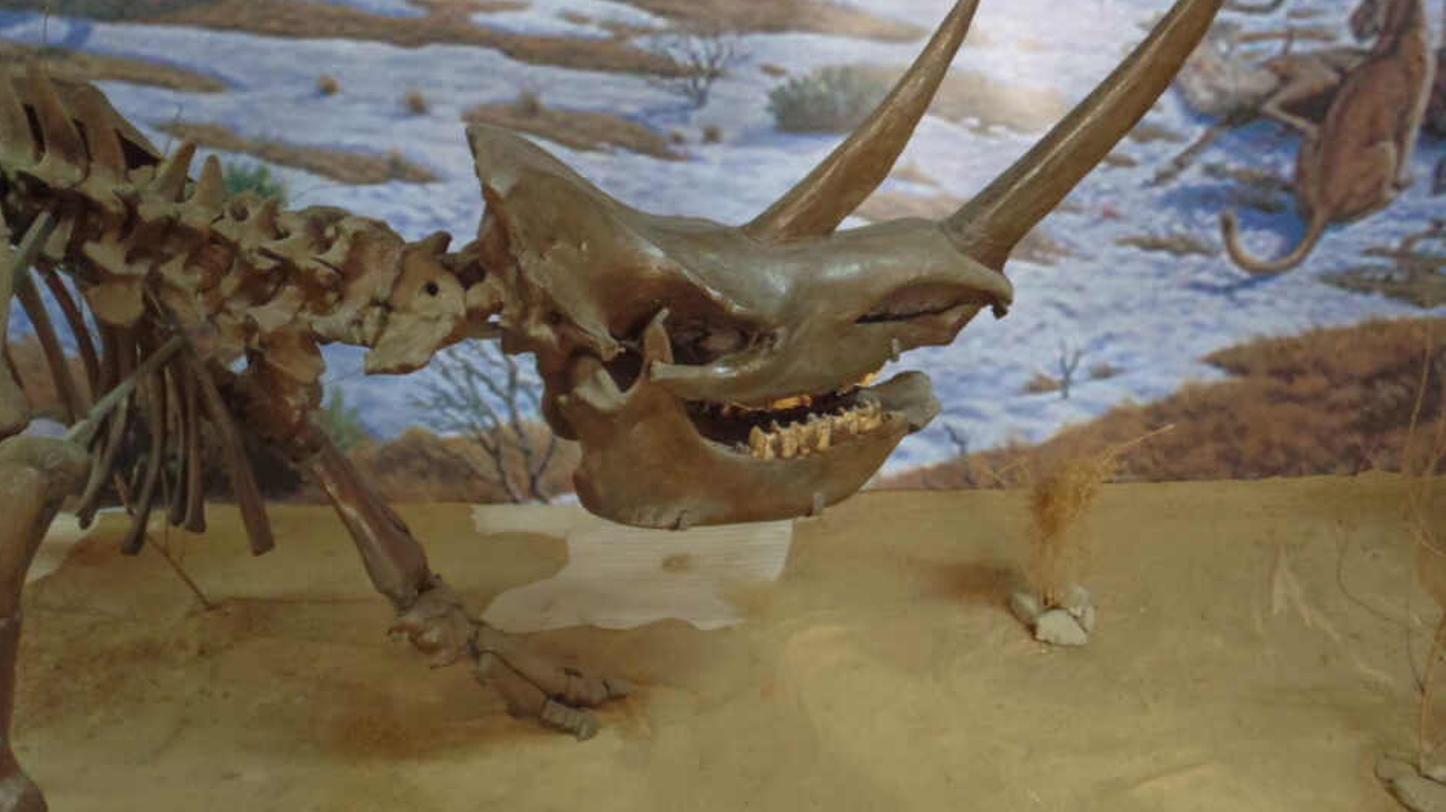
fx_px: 1188
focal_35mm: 31
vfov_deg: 37.5
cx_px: 724
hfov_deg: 62.6
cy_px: 300
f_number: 3.5
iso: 400
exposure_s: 1/4
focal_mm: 5
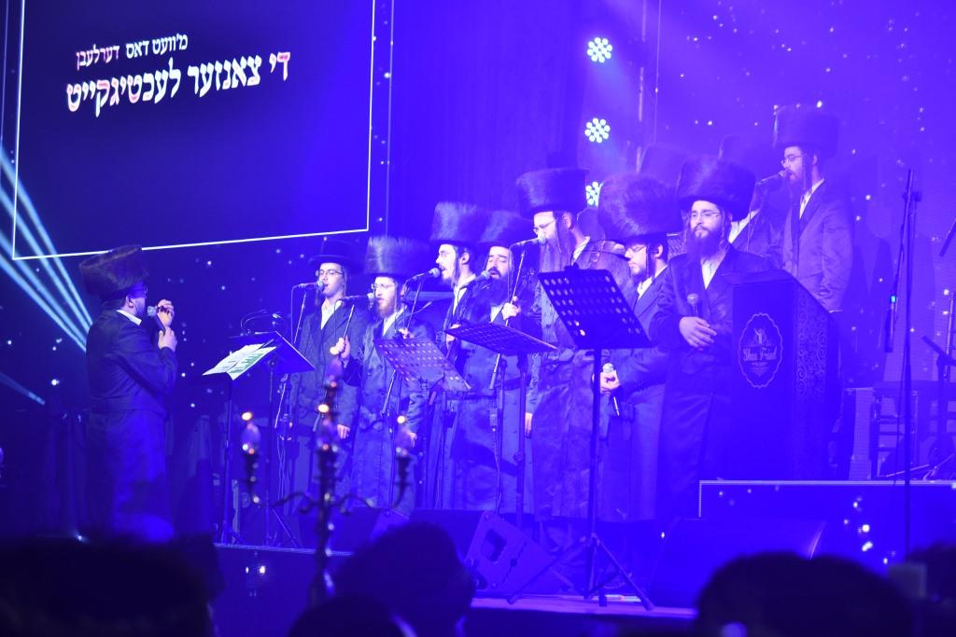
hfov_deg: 16.8
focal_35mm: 122
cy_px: 318
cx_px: 478
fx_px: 3240
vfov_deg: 11.2
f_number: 6.3
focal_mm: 122
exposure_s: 1/100
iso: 800
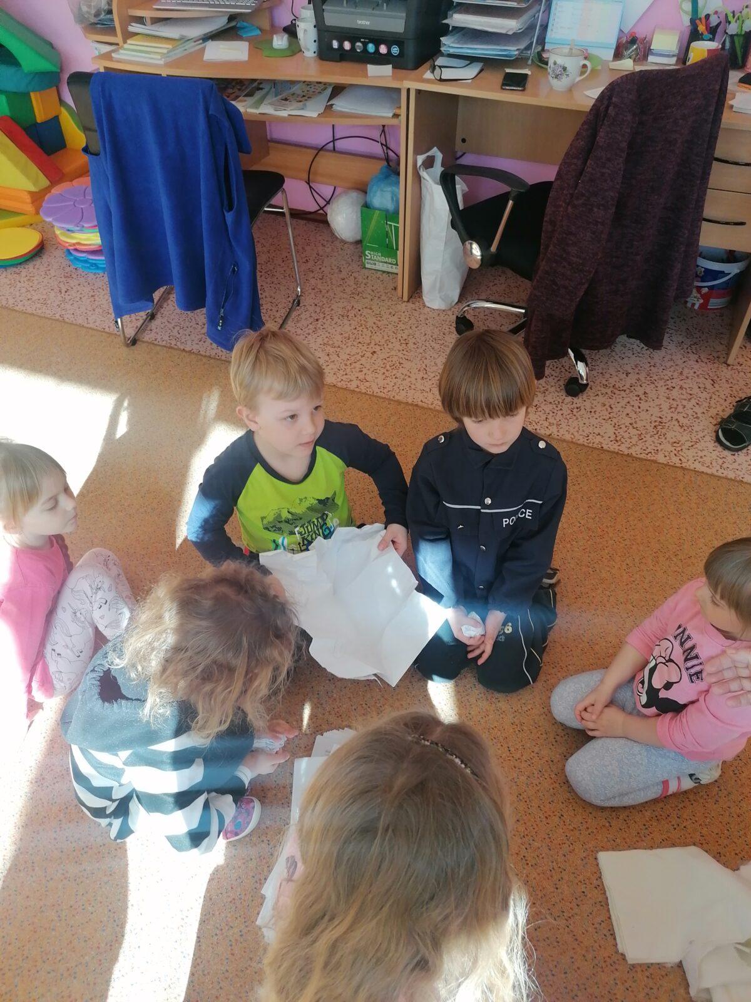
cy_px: 501
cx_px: 376
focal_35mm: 27
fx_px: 781
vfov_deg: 65.3
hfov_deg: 51.4
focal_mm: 4.75
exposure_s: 1/120
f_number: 1.8
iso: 100
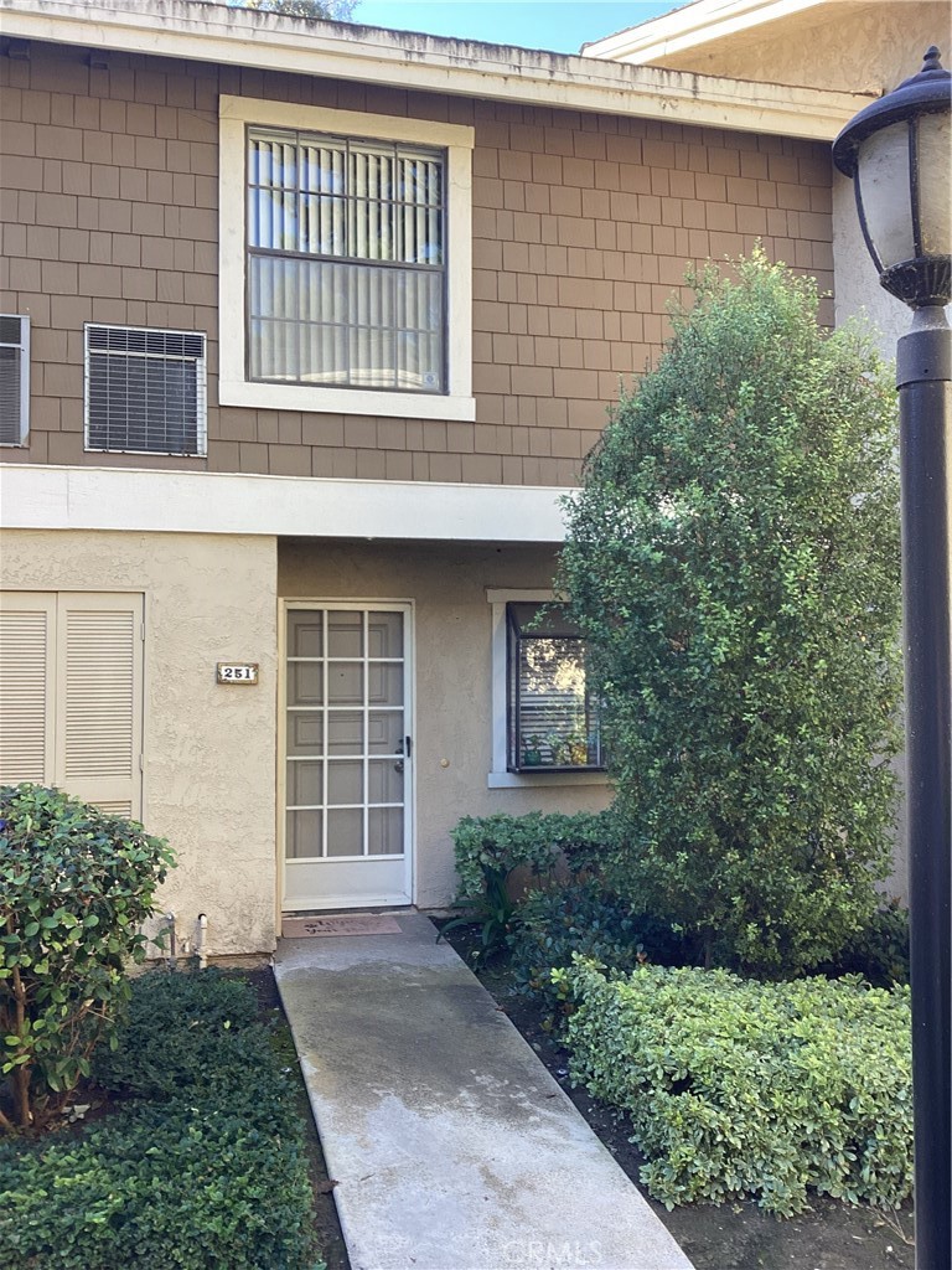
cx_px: 476
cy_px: 635
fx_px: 1137
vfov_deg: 58.4
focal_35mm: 31
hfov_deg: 45.4
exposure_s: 1/120
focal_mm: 3.3
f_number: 2.4
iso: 40
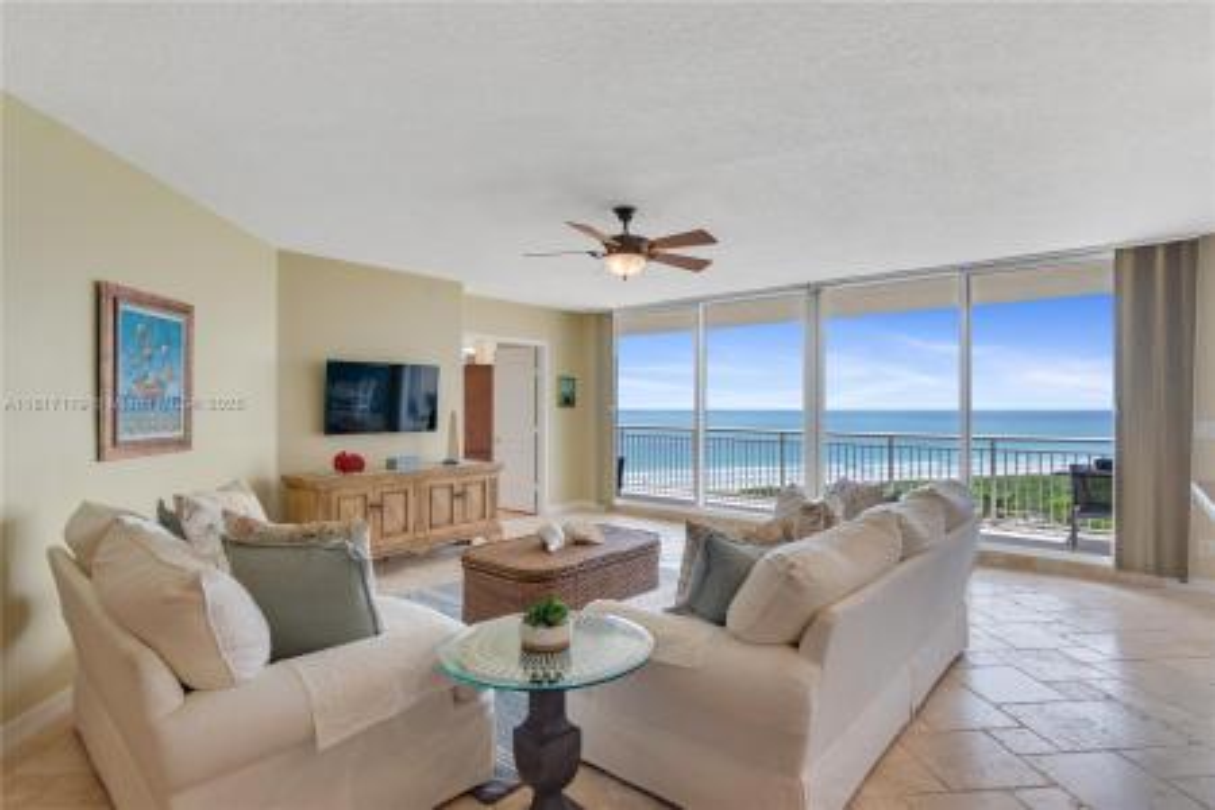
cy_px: 405
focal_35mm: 18
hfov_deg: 90.0
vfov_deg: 67.4
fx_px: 607
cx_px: 608
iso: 320
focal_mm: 12
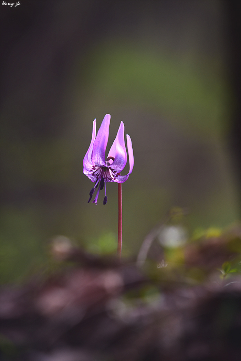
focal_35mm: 500
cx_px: 120
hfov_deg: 2.8
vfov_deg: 4.1
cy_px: 180
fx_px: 5017
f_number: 8
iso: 200
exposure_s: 1/200
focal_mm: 500
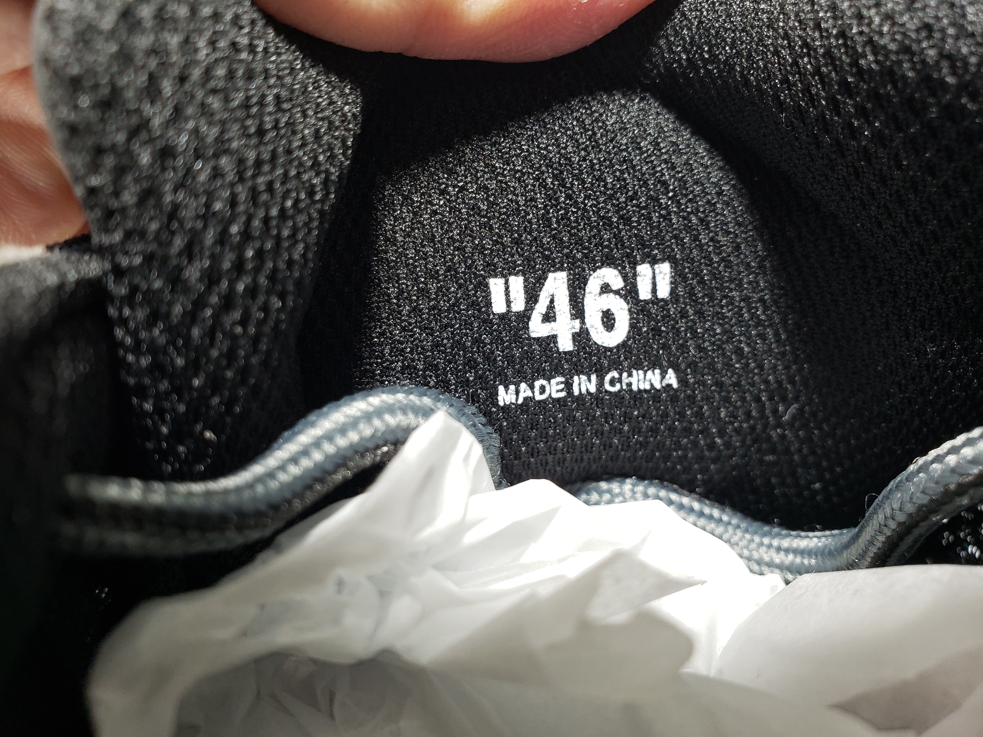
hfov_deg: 67.3
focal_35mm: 26
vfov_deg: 53.1
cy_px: 368
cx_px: 492
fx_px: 738
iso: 125
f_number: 2.4
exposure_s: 1/100
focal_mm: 4.3
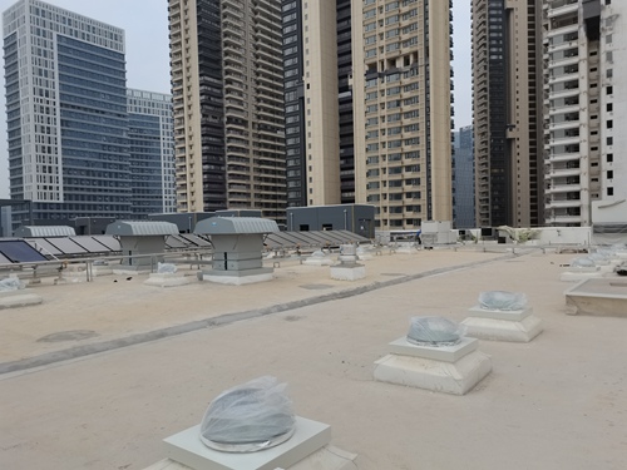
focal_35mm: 26
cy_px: 235
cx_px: 314
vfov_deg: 53.1
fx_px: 471
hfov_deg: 67.3
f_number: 1.8
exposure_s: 1/596
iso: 50
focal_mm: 5.58
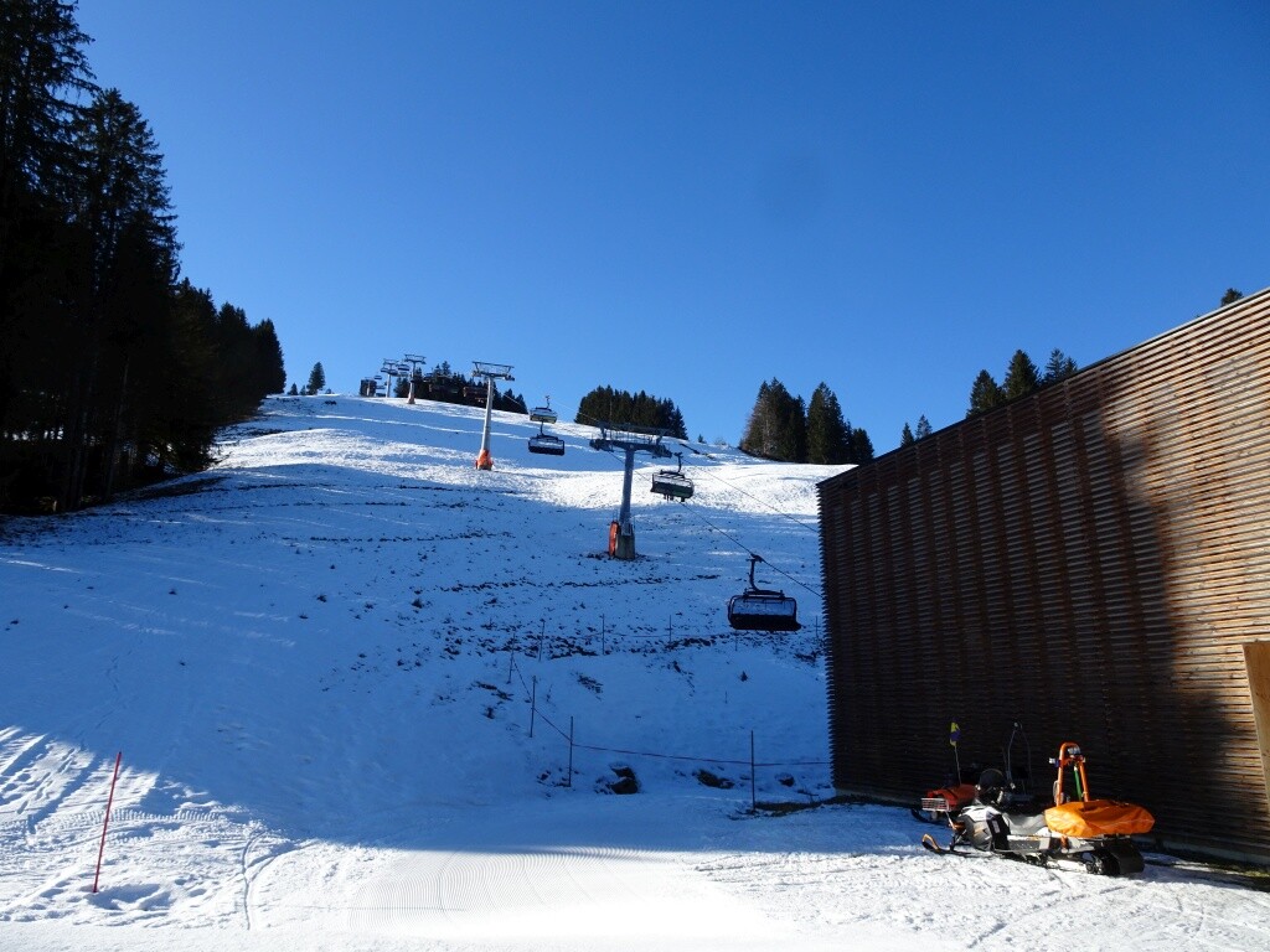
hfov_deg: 71.6
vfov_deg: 56.8
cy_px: 476
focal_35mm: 24
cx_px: 635
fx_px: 881
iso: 80
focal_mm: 4.1
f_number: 3.5
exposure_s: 1/800
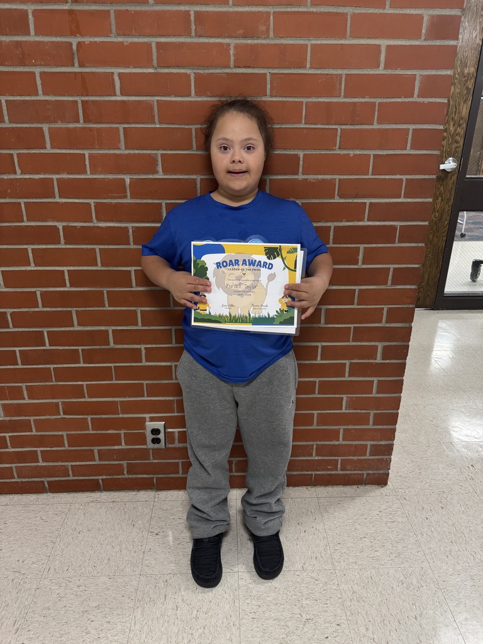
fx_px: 446
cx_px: 242
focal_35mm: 24
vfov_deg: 71.6
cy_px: 322
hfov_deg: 56.8
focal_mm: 6.76
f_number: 1.78
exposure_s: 1/59
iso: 250
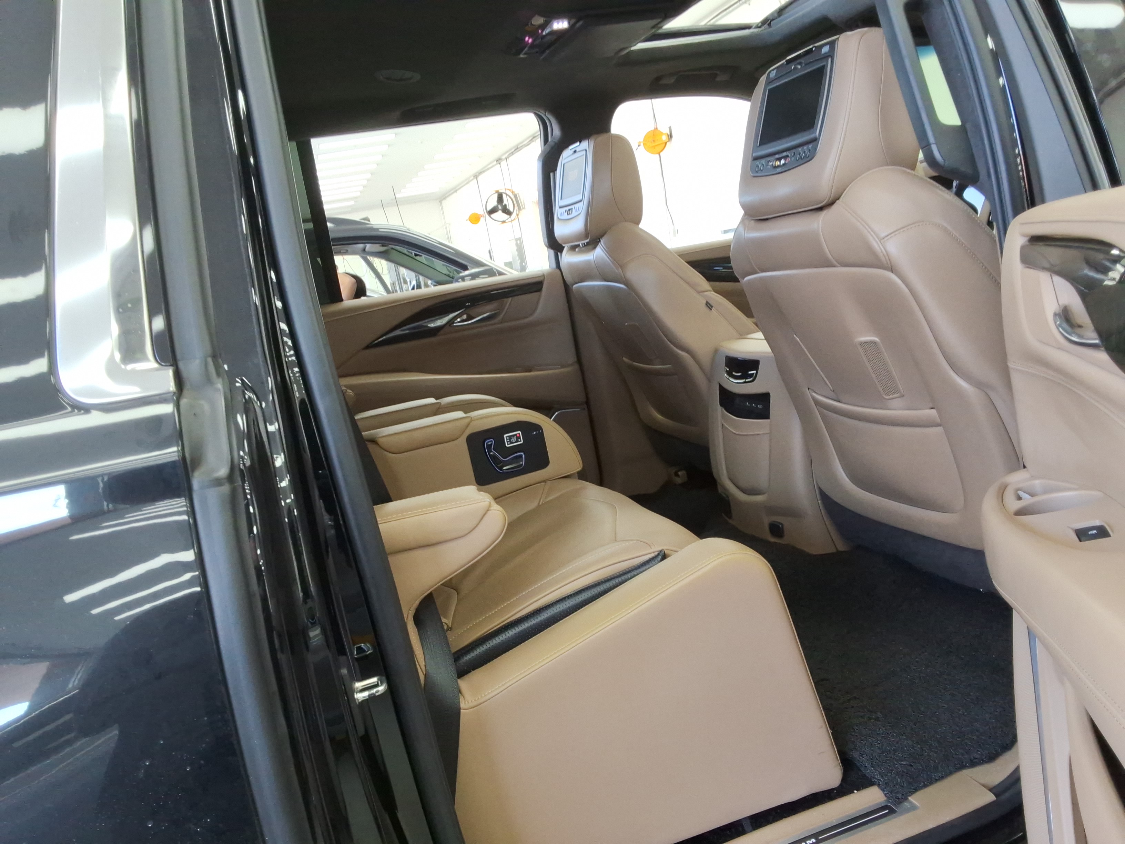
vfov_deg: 49.7
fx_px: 910
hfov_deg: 63.4
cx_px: 562
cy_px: 422
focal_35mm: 28
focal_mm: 2.91
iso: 49
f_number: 1.9
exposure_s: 1/60
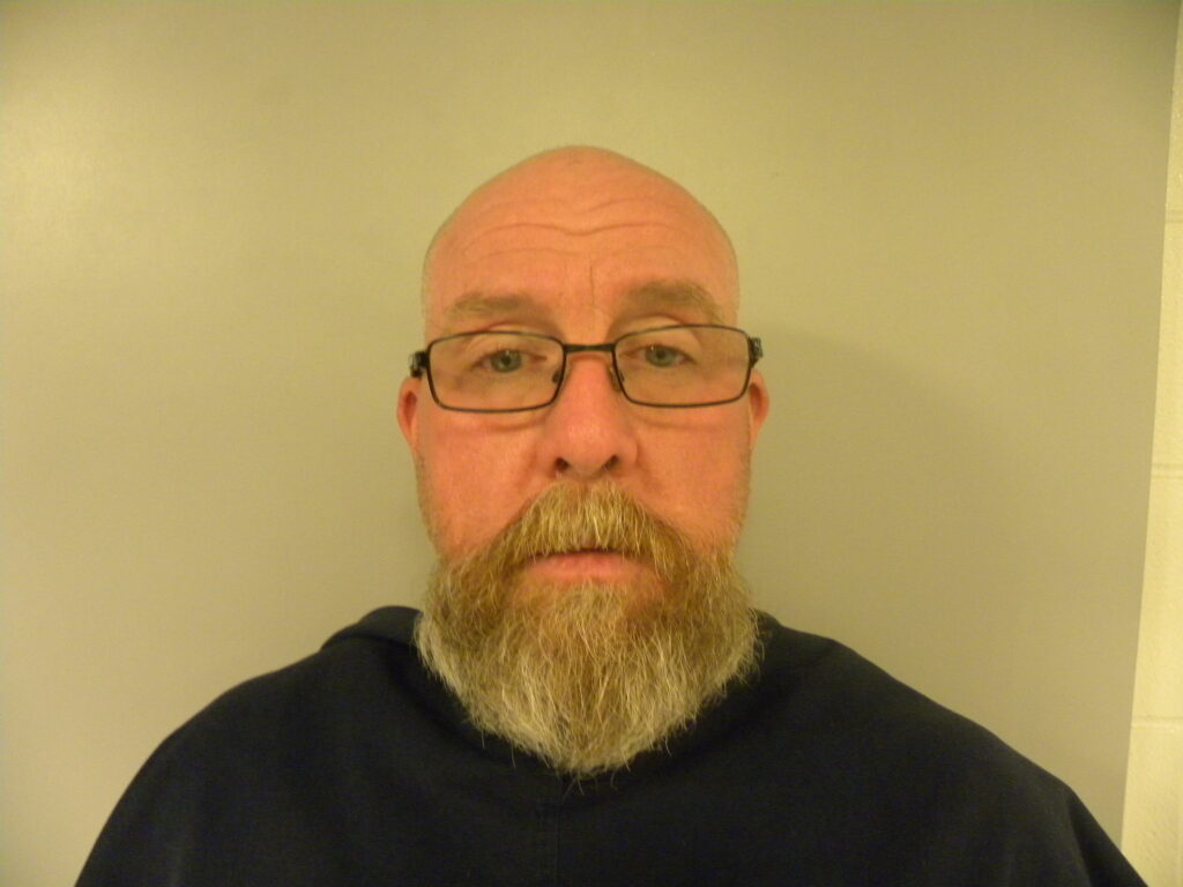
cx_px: 592
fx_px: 889
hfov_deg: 67.3
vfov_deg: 53.1
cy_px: 444
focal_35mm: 26
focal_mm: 4.6
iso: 400
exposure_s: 1/16.2
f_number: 2.8
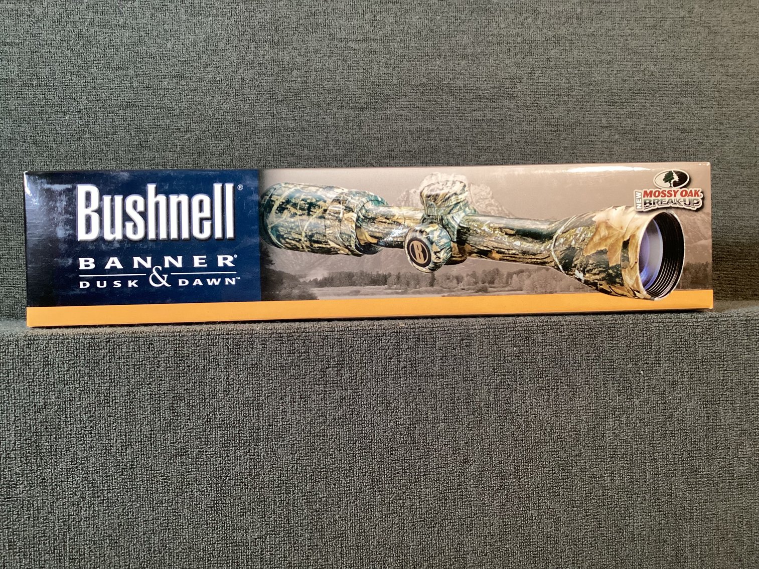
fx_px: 680
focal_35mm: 31
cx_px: 380
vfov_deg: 45.4
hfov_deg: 58.3
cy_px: 284
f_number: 2.4
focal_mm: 3.3
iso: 250
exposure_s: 1/60
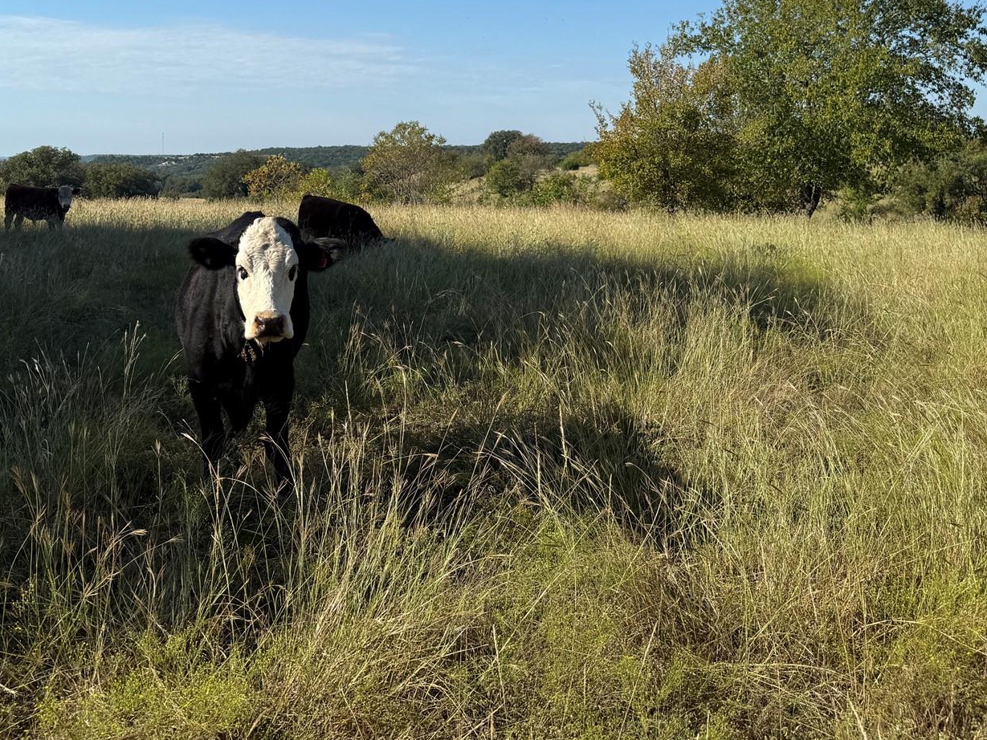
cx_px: 447
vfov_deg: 35.2
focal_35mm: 40
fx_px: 1141
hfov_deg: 46.7
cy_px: 184
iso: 80
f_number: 1.78
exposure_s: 1/4673
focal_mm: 6.76
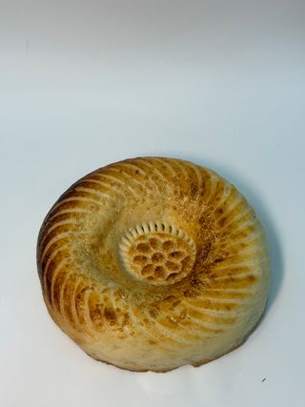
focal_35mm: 48
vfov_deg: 39.7
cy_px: 204
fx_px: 564
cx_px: 152
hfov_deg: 30.3
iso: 100
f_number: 1.78
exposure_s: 1/180
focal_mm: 6.76
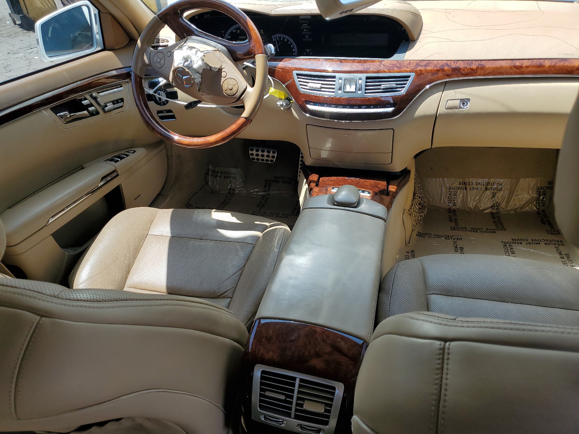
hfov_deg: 67.3
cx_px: 290
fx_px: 435
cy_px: 217
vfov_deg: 53.1
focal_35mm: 26
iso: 50
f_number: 1.5
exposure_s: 1/714
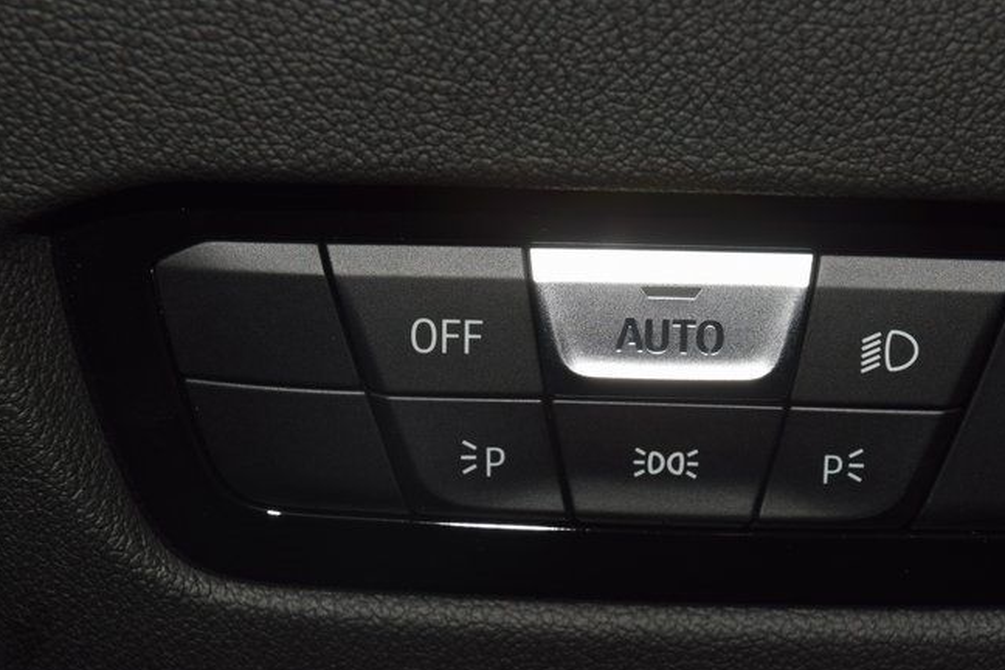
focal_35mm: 166
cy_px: 328
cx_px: 662
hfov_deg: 12.4
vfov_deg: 8.3
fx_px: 4634
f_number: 8
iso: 100
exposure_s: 1/125
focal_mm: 70
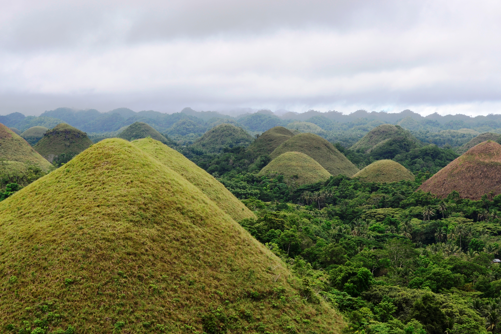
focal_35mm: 105
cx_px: 250
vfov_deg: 13.0
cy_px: 167
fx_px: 1461
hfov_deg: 19.5
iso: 100
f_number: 4.5
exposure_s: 1/400
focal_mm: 70
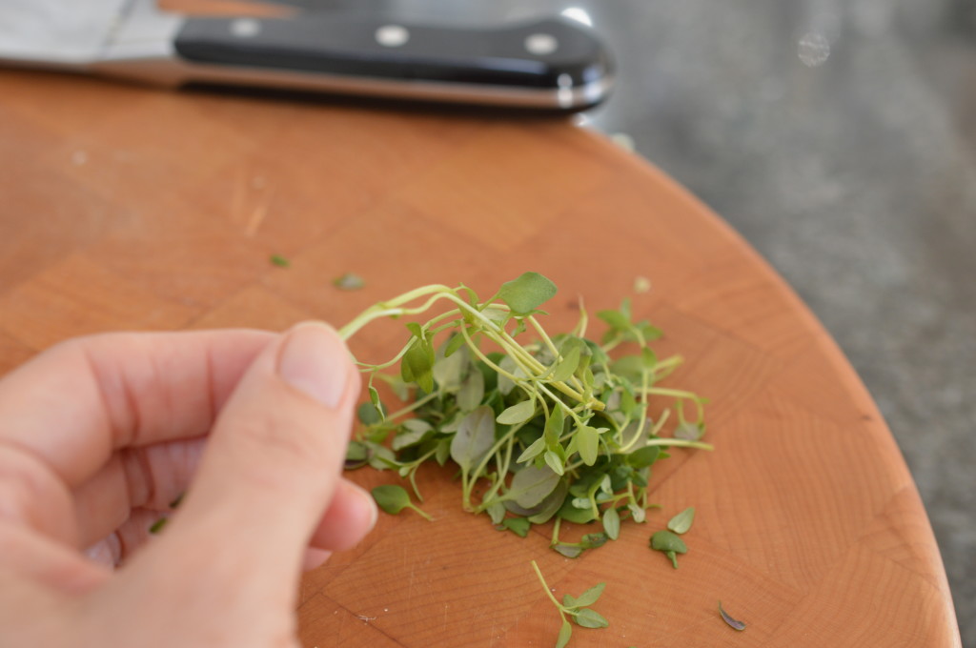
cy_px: 324
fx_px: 1625
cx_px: 488
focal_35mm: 60
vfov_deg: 22.6
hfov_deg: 33.4
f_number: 5.6
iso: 400
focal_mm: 40
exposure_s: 1/125
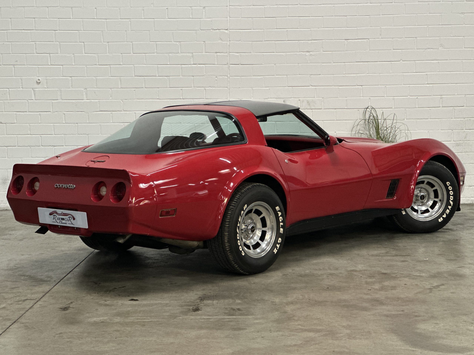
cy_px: 178
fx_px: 1054
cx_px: 237
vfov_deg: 19.1
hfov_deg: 25.3
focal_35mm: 77
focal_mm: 9
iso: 320
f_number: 2.8
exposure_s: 1/25
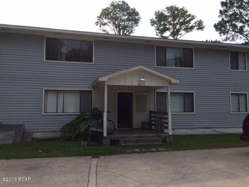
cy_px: 94
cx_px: 124
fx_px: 209
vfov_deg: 48.2
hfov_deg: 61.7
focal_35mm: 29
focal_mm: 4.15
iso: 32
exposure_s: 1/1866
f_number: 2.2
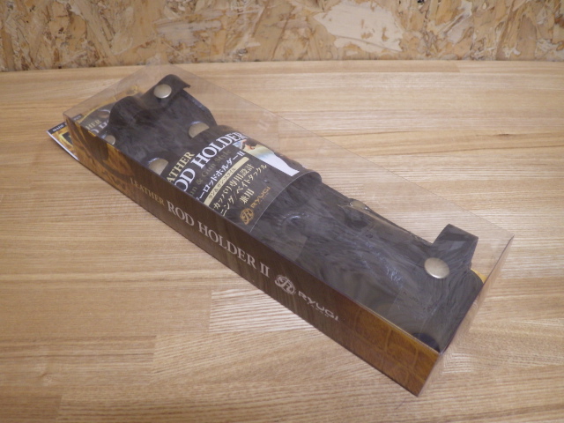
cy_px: 212
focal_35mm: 31
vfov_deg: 45.4
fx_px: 505
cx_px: 282
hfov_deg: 58.4
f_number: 2.3
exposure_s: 1/45
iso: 320
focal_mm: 5.5
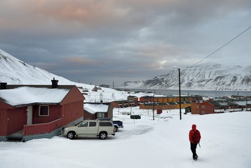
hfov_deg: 58.7
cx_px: 126
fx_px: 223
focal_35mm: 32
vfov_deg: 41.1
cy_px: 84
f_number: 9
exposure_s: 1/80
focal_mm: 32
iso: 400
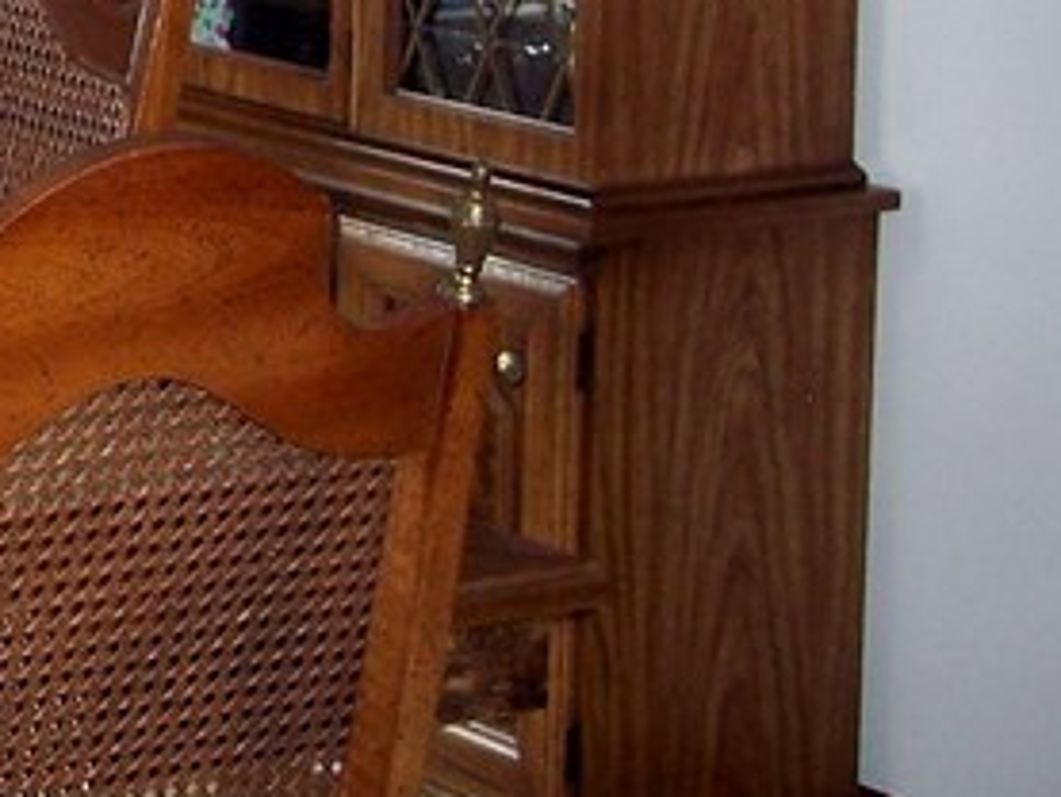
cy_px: -272
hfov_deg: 12.6
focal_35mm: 144
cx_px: -804
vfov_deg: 10.1
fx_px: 4416
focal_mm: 8
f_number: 2.8
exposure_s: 1/60
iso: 140
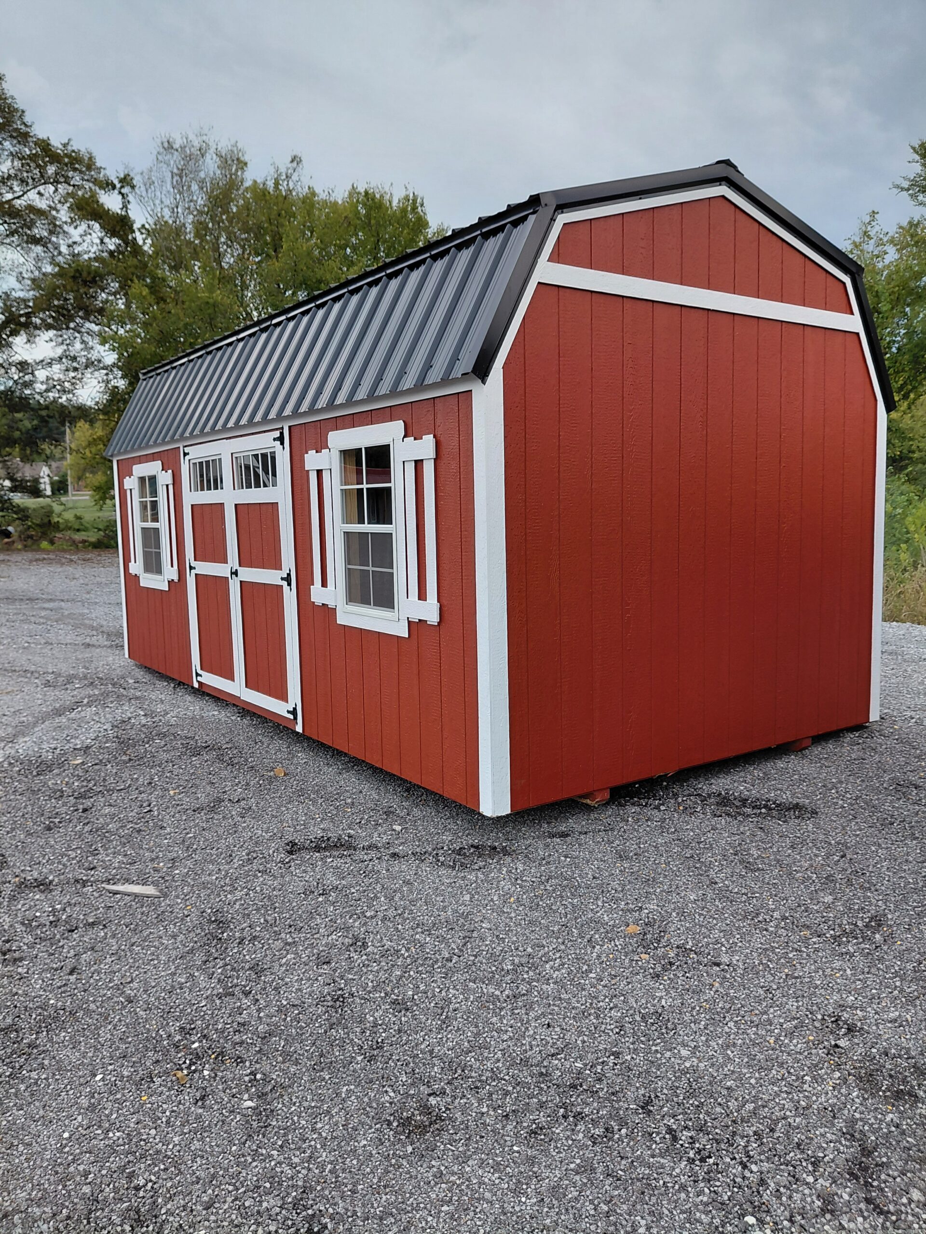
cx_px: 463
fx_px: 892
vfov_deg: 69.4
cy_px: 617
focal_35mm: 25
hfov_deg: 54.9
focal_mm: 4.69
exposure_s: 1/653
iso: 50
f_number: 1.8
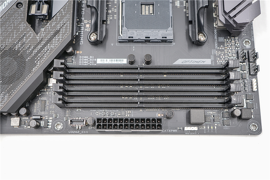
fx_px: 307
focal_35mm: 41
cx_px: 135
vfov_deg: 32.6
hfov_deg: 47.4
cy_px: 90
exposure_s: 1/50
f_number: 4.5
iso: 80
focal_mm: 41
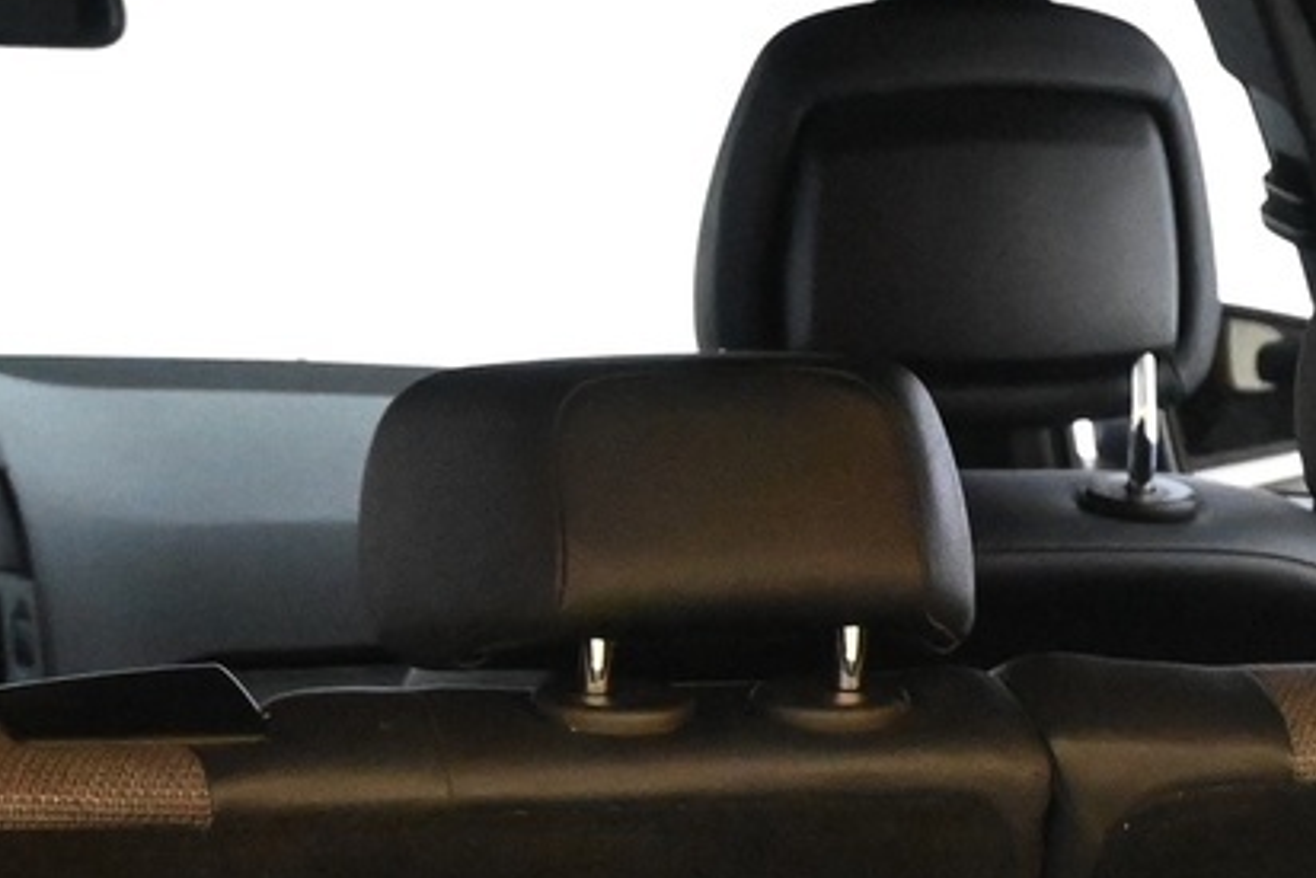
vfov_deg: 7.4
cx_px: 1488
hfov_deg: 11.2
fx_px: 6580
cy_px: 1545
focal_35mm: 180
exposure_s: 1/50
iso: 7200
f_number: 4.8
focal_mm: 30.5
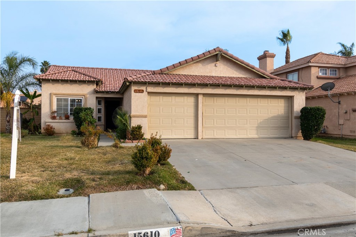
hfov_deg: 61.9
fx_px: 297
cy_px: 118
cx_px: 178
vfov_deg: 43.6
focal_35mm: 30
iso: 100
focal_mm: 20
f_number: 8
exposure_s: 1/320
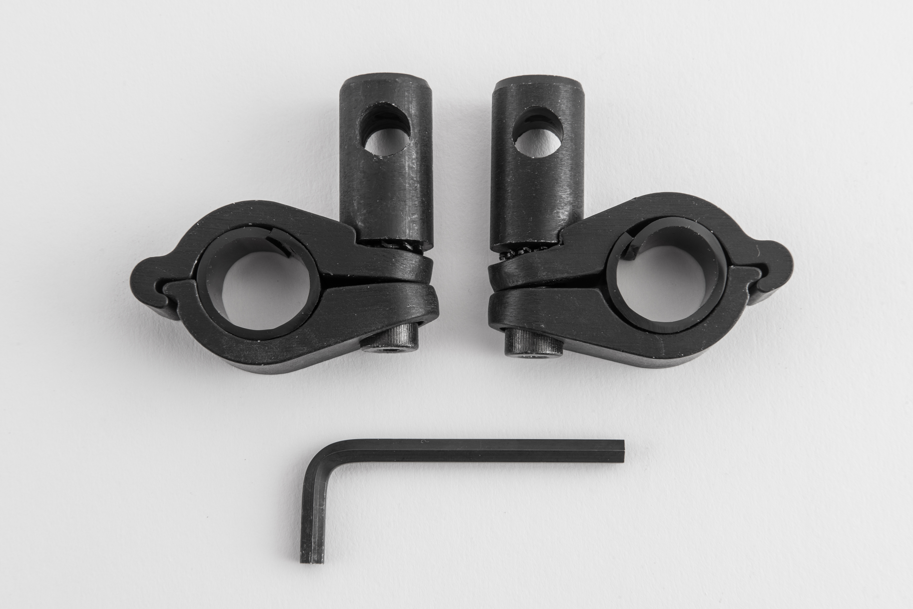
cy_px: 304
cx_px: 456
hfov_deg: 30.5
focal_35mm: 66
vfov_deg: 20.6
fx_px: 1674
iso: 125
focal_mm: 66
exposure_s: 1/160
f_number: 18
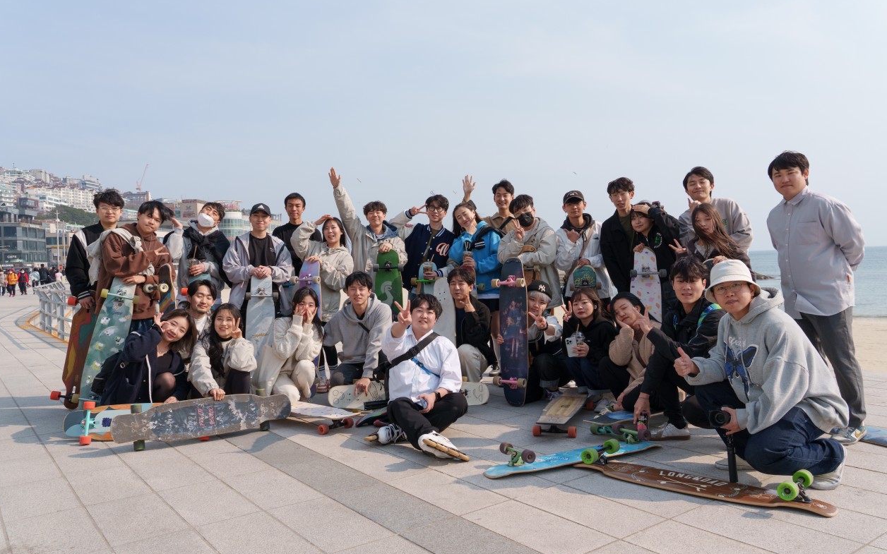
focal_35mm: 27
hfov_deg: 68.4
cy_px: 264
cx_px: 446
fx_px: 653
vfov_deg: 46.0
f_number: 9
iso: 200
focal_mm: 26
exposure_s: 1/640
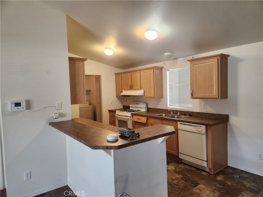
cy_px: 98
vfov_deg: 58.9
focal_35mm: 23
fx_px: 175
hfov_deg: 73.9
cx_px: 132
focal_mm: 5.4
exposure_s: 1/120
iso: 250
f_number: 1.8
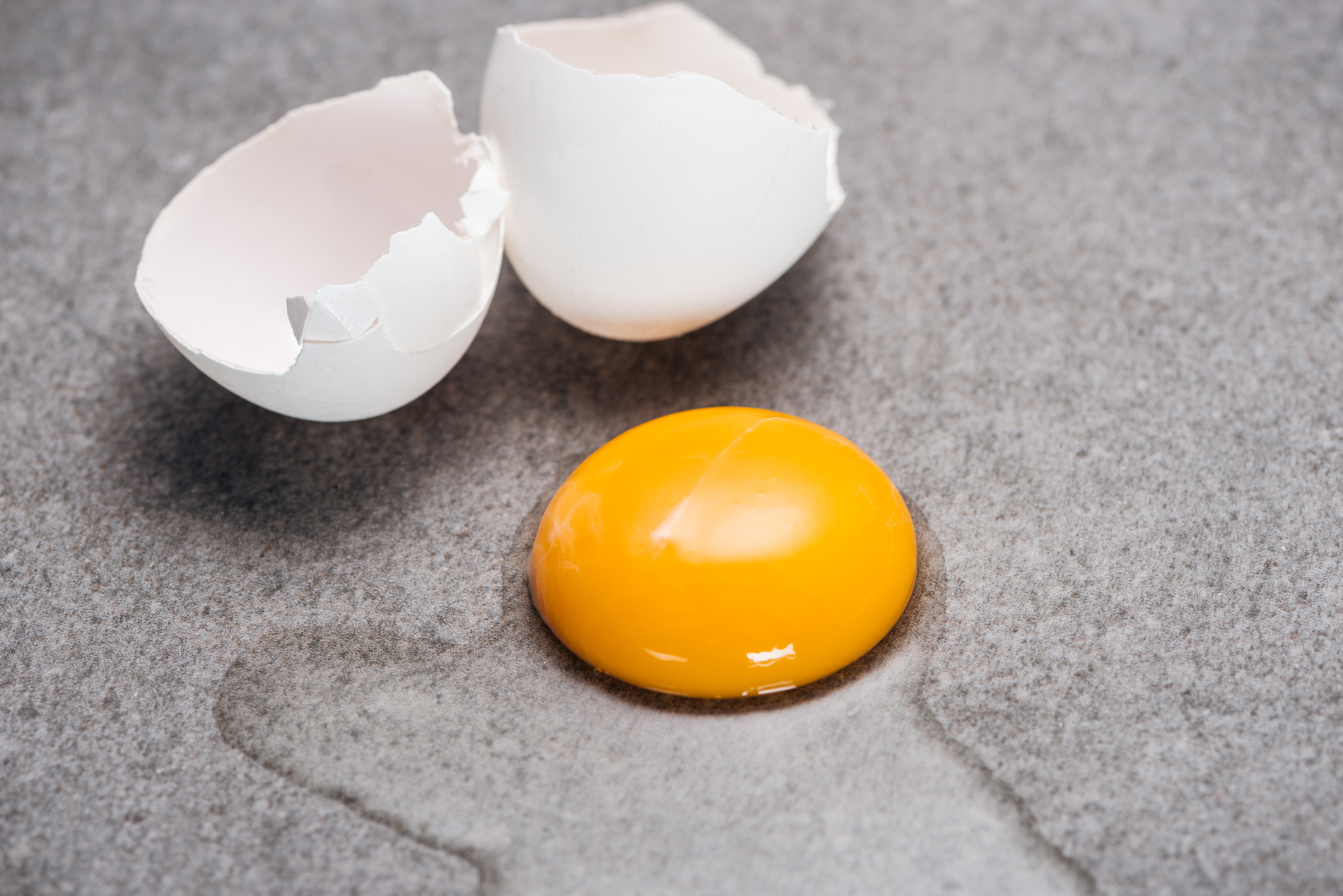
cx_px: 672
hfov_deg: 19.5
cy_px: 448
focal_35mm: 105
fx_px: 3918
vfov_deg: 13.1
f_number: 9
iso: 125
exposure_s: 1/160
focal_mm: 105
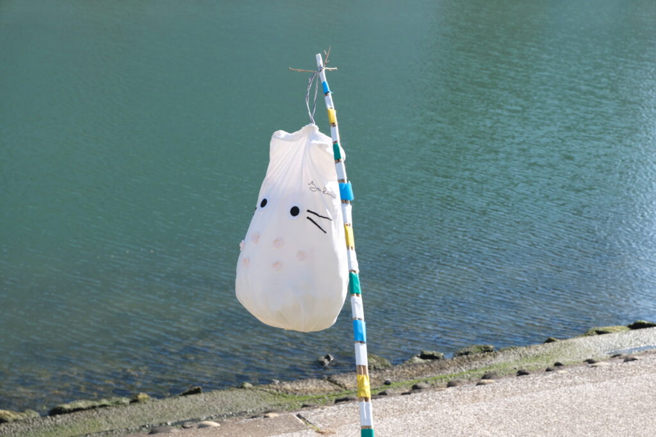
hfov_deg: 27.0
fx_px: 1367
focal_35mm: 75
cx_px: 328
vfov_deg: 18.2
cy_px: 218
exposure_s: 1/280
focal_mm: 50
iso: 160
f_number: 5.6
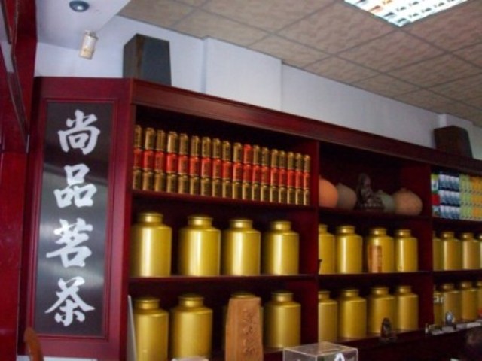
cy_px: 180
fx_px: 473
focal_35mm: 34
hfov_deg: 54.0
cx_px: 241
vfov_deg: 41.8
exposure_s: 1/60
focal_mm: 5.7
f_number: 2.8
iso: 320
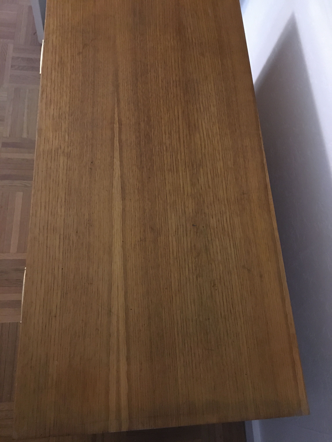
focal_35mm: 29
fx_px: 371
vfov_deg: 61.7
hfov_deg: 48.2
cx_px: 166
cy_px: 221
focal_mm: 4.15
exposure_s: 1/17
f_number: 2.2
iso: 500
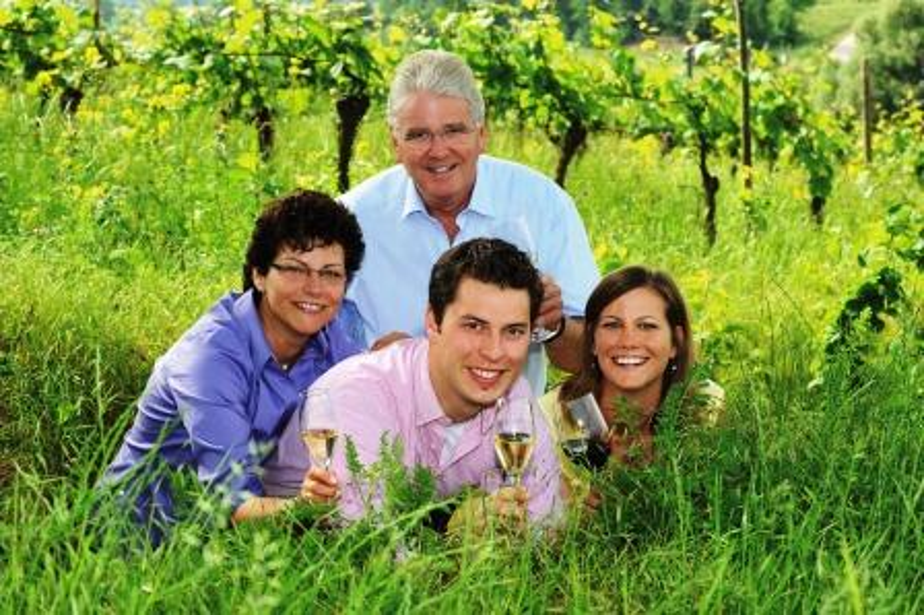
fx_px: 1795
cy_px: 308
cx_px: 462
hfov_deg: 28.9
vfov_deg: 19.4
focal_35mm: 70
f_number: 8
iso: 250
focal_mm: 70
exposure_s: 1/250
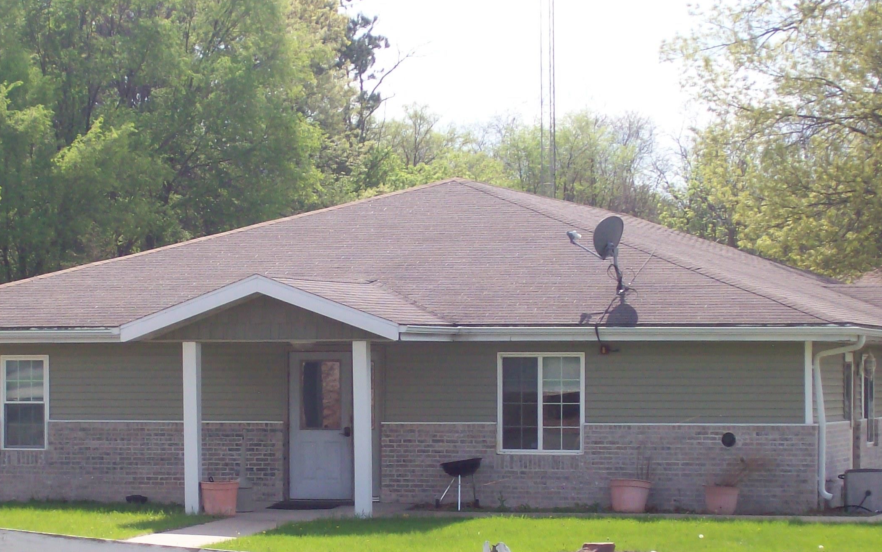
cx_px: 407
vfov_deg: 10.5
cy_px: 330
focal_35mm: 125
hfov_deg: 16.7
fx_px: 3005
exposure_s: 1/664
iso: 80
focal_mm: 14.3
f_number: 4.3
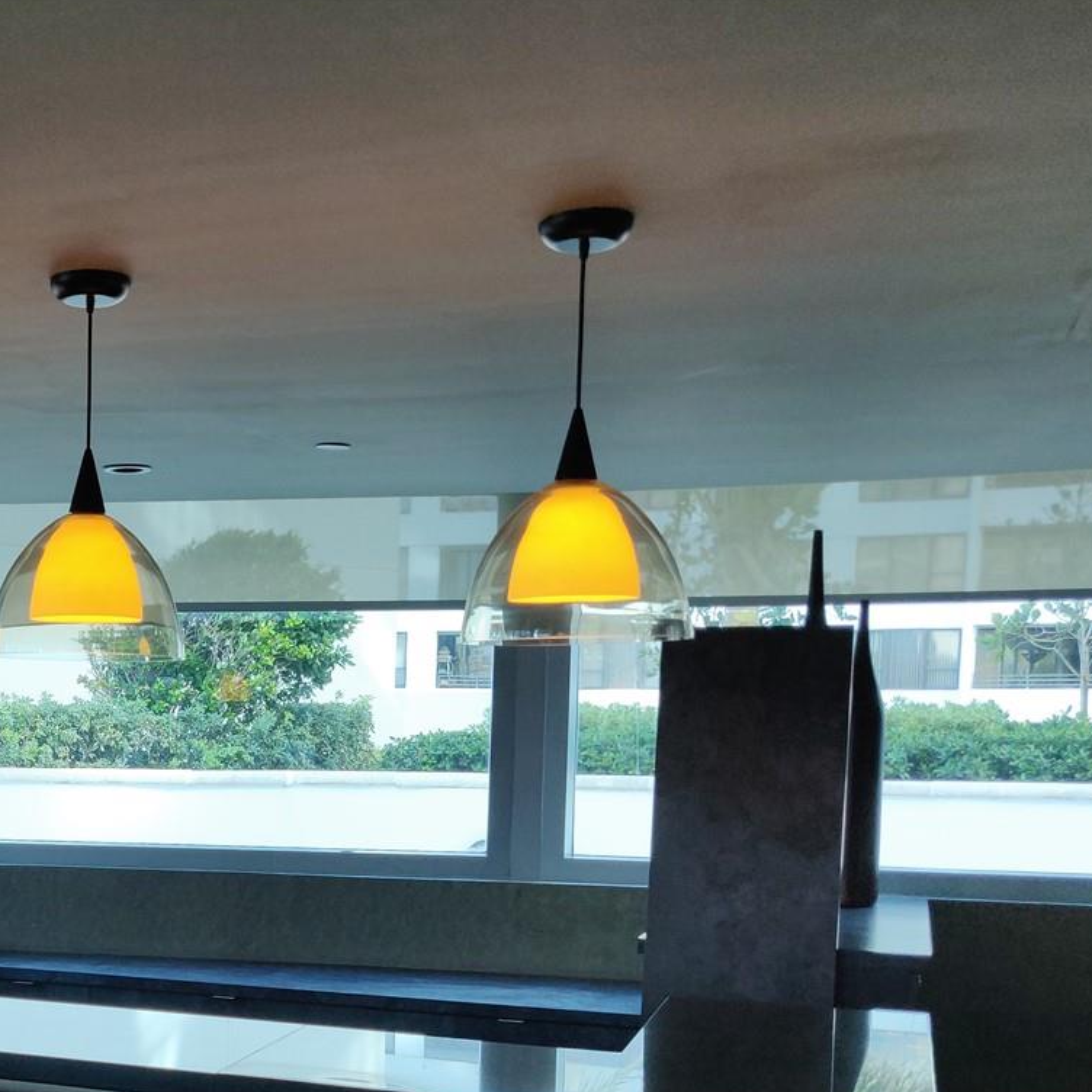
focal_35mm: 47
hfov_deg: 33.5
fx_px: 1677
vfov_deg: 35.0
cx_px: 44
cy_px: 863
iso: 160
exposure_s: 1/100
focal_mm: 4.25
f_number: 1.7
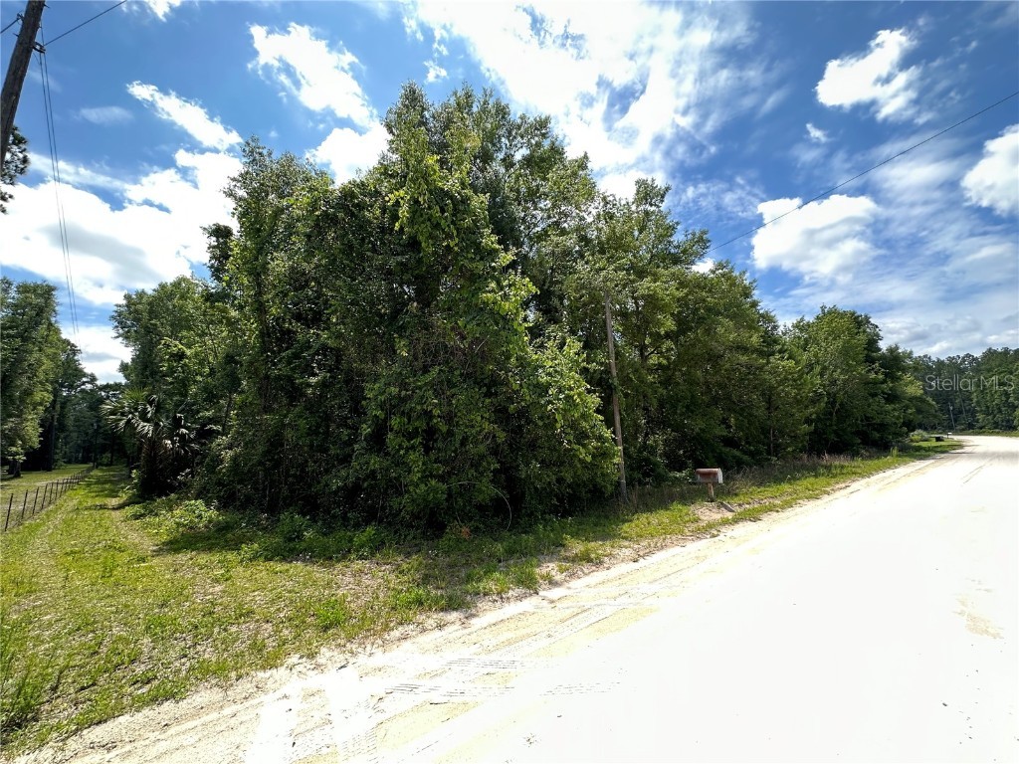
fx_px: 412
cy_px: 382
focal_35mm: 14
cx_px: 510
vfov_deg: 85.7
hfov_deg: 102.1
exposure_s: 1/471
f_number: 2.2
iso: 40
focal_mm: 2.22
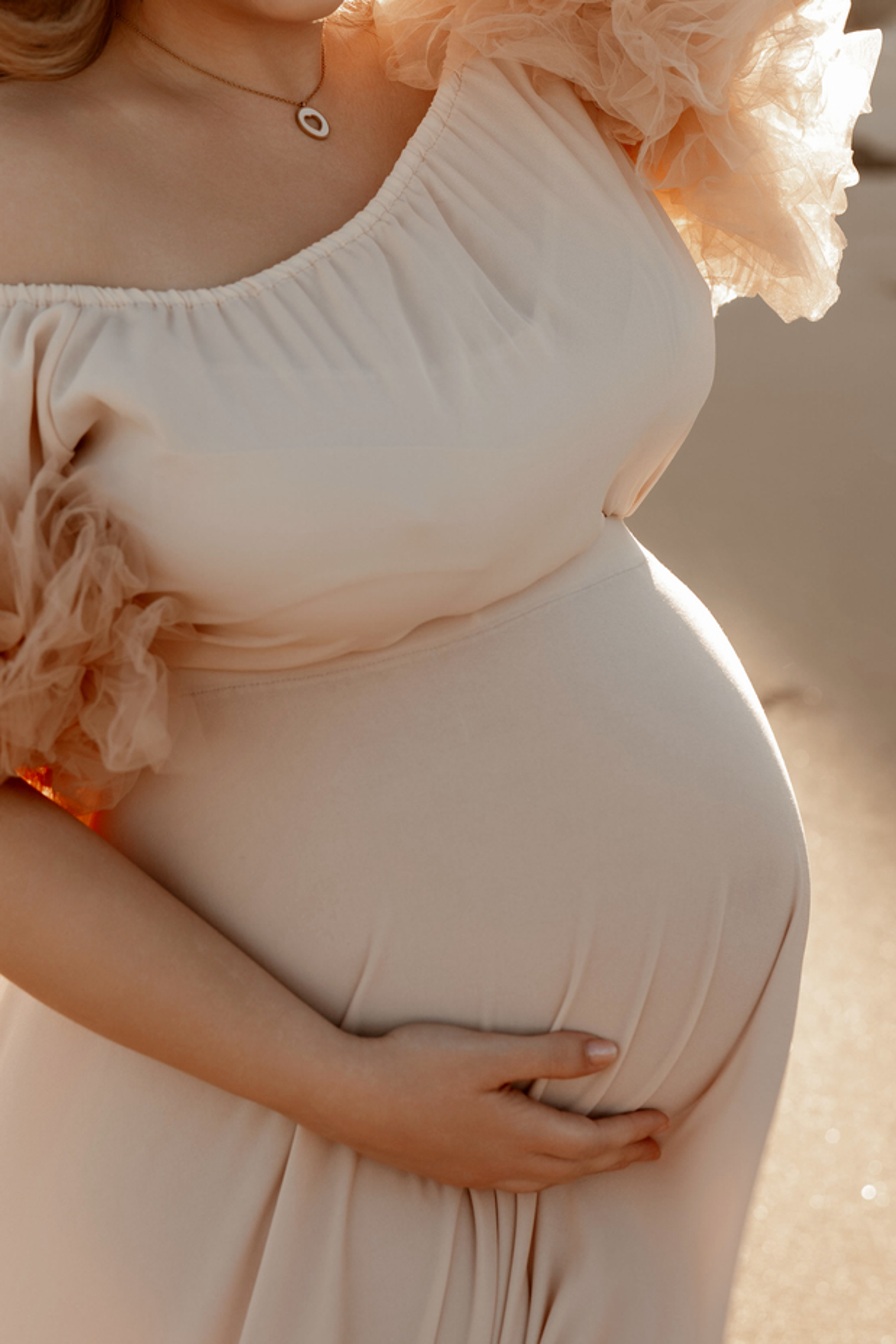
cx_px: 246
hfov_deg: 14.1
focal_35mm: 97
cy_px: 463
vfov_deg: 21.0
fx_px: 3620
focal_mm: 50
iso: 80
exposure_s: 1/200
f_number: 3.2
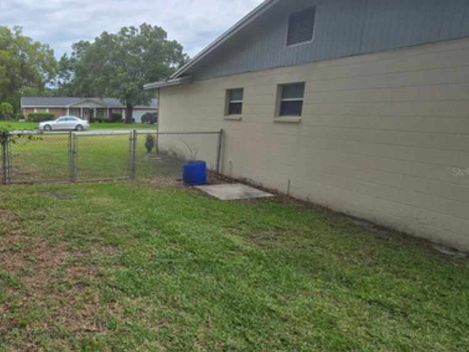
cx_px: 102
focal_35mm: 22
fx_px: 298
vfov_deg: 61.1
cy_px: 171
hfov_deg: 69.8
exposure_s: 1/1879
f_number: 2.2
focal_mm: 2.2
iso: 50
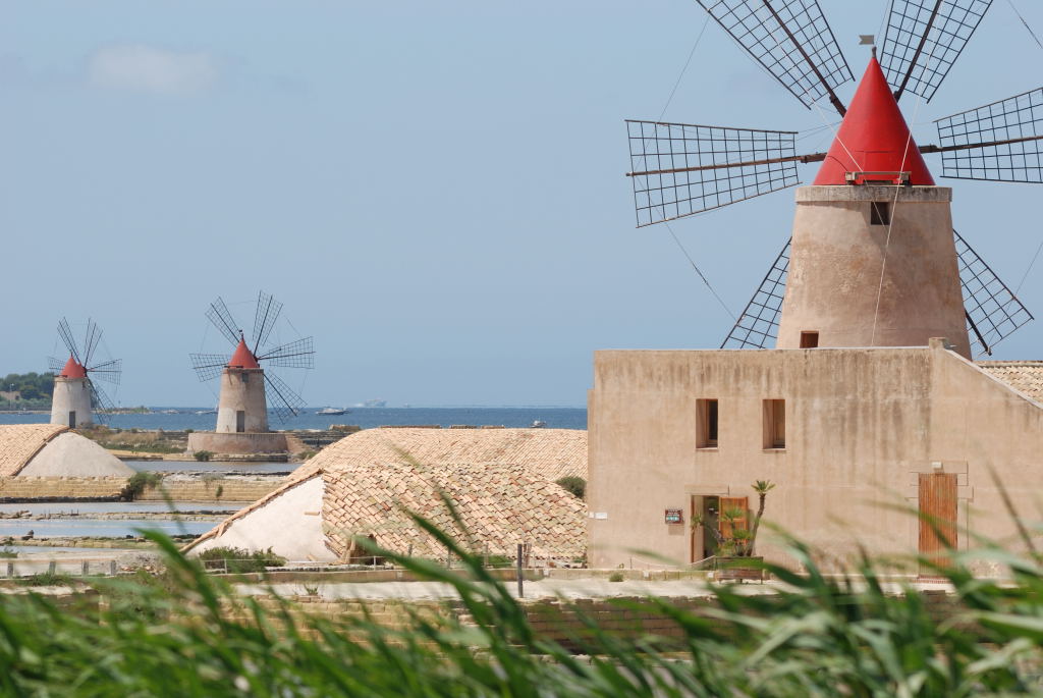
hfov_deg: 7.6
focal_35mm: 270
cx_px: 522
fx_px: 7830
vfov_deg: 5.1
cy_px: 349
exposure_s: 1/320
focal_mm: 180
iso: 100
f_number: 8
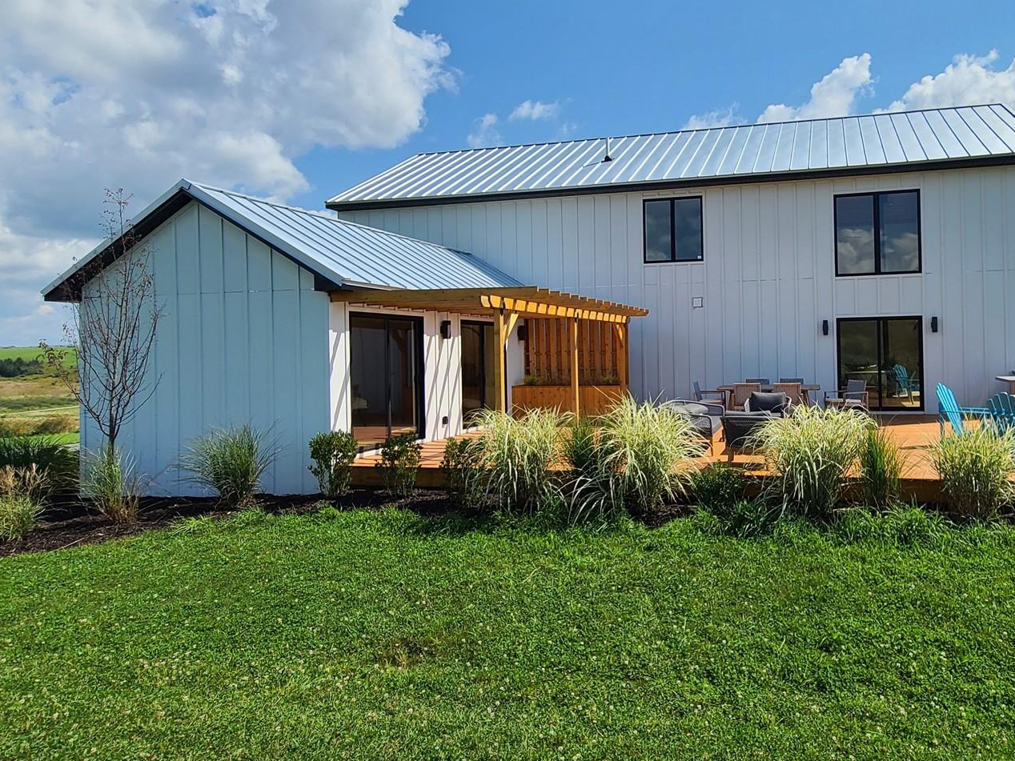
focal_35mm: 21
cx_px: 684
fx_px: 616
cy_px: 346
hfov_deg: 76.3
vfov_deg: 63.3
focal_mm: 2.2
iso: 50
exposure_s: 1/2105
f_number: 2.2
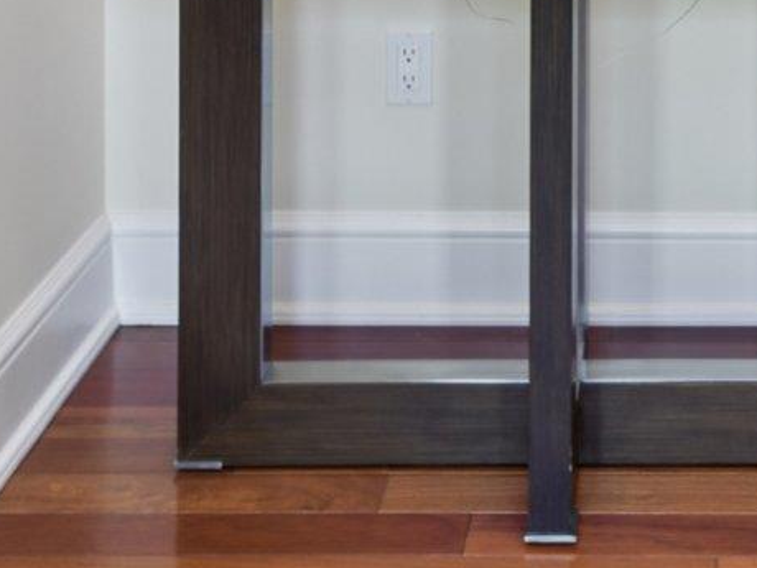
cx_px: 703
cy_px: -403
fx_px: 1684
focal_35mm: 77
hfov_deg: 24.5
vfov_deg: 16.5
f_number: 8
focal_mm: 18
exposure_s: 1/4
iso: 200
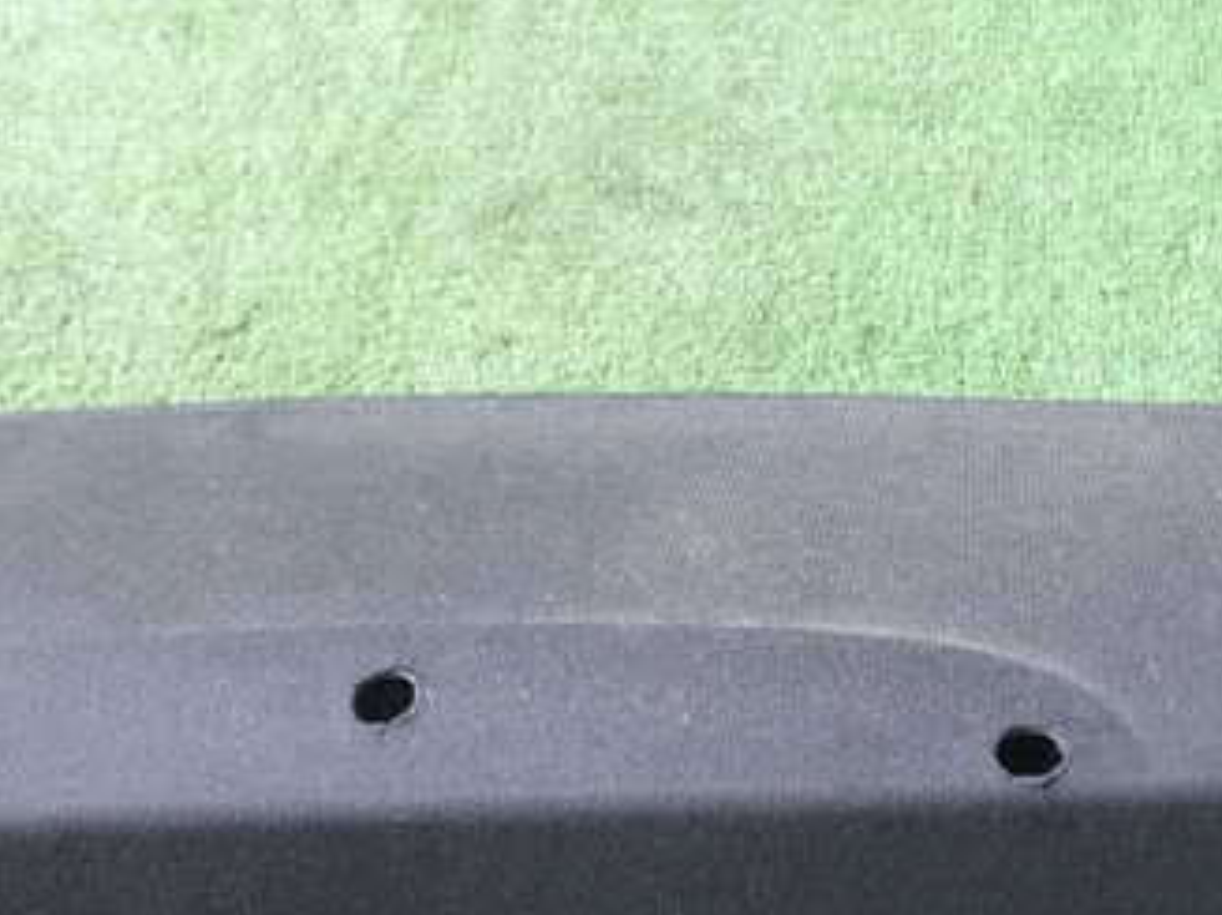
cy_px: 657
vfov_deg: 22.1
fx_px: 2329
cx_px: 938
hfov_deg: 28.9
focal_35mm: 66
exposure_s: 1/80
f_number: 2.5
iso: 200
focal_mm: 6.37
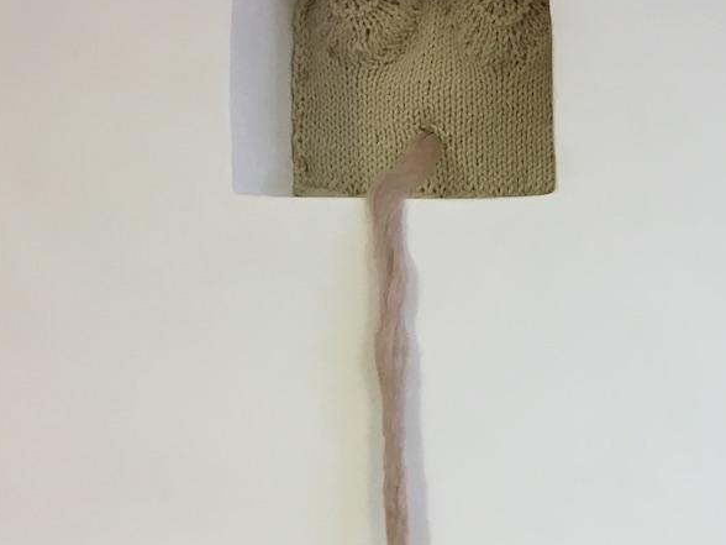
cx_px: 757
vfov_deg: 21.1
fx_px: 1447
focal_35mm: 69
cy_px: 425
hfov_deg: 26.4
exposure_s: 1/30
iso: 25
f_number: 2.2
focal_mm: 4.15
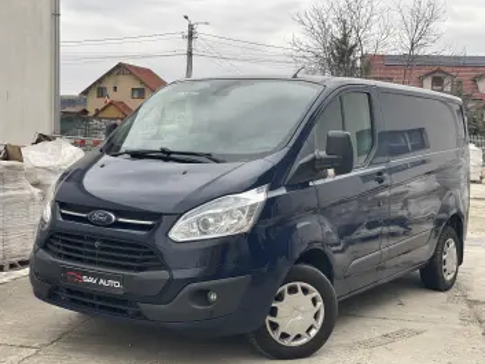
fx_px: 743
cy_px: 183
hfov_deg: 36.2
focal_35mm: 53
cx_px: 243
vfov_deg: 27.5
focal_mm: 6
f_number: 2
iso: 40
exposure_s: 1/122
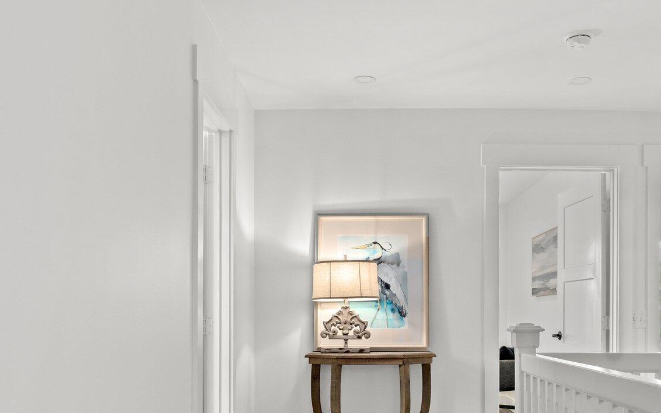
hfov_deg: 54.9
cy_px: 310
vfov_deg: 35.3
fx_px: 634
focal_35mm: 35
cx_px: 379
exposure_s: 1/8
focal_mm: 19.1
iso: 400
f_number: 8
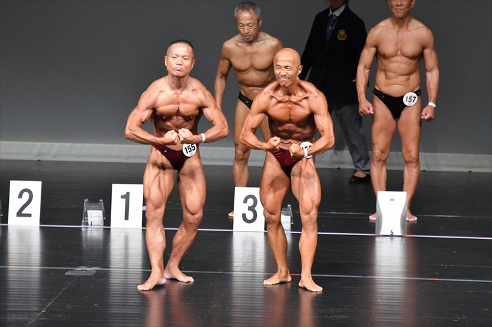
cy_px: 164
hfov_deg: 6.5
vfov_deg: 4.4
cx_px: 246
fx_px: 4303
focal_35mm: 315
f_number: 5.6
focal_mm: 210
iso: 5000
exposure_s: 1/400
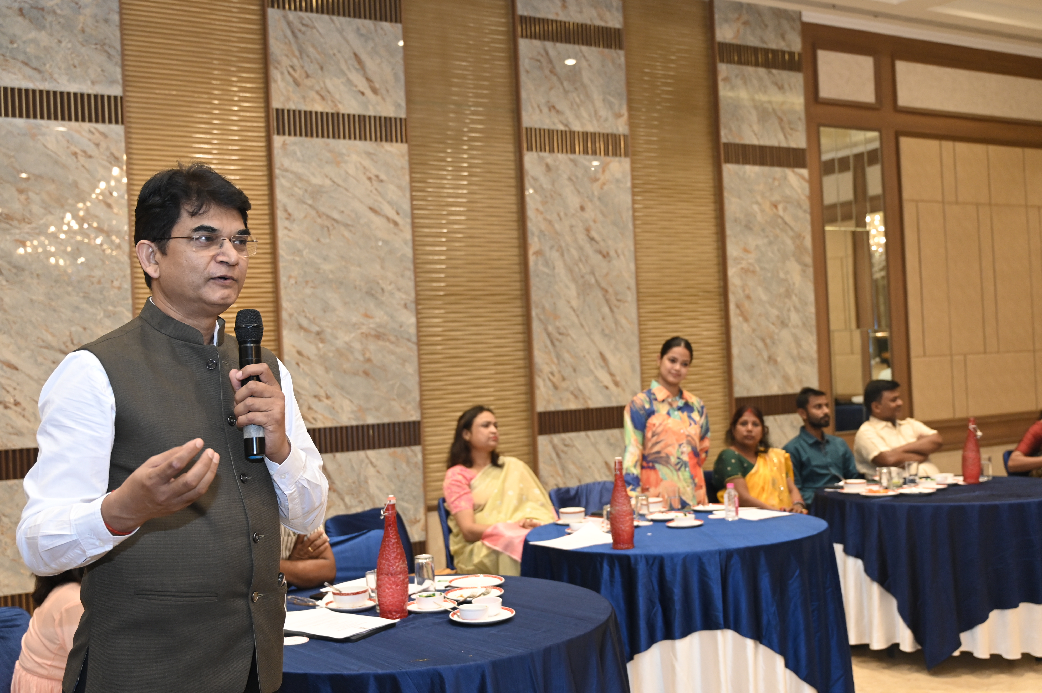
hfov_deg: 50.7
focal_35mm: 38
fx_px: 1099
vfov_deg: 35.0
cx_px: 521
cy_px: 346
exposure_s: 1/125
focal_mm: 38
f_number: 4
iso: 1600
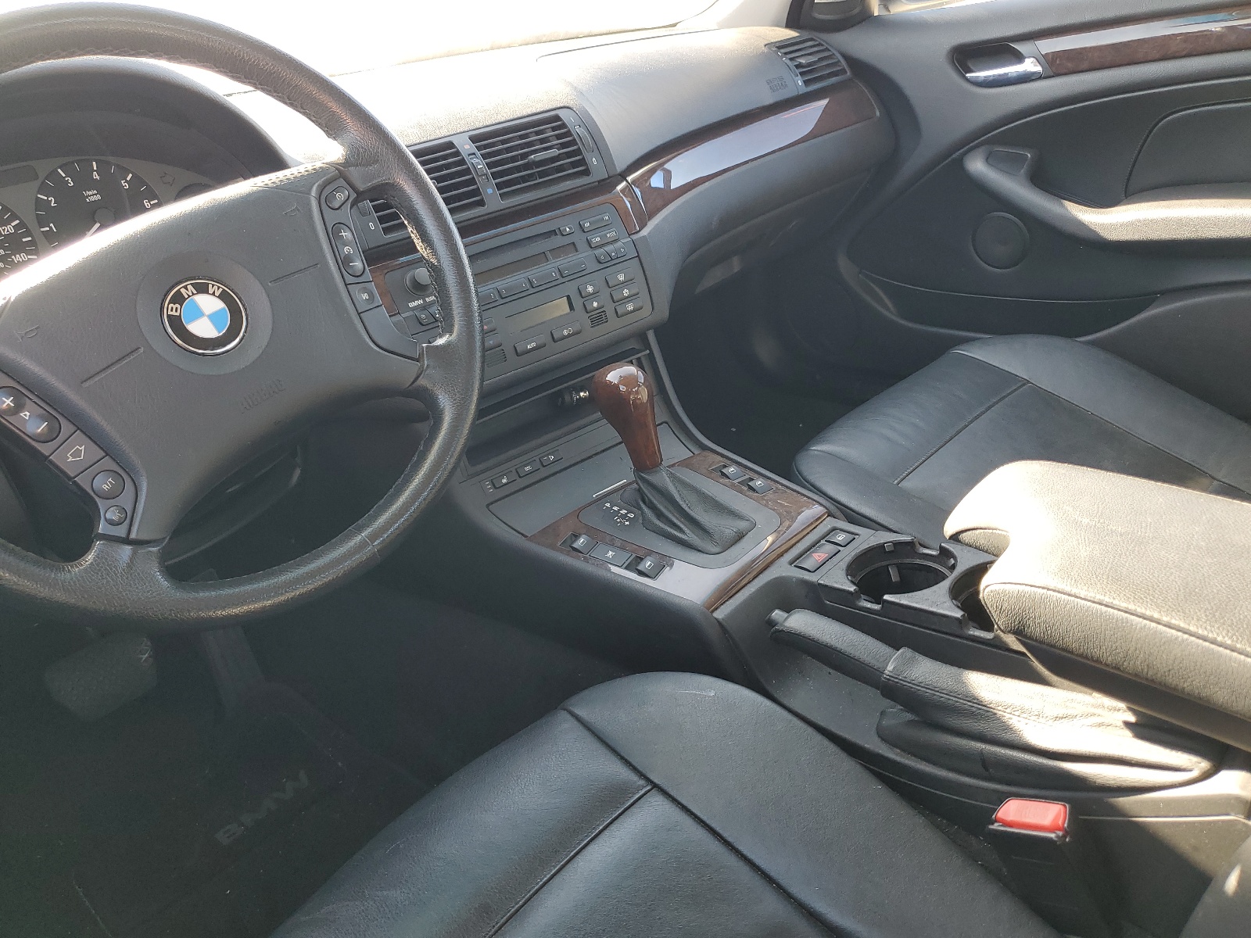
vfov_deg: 53.1
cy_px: 469
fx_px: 940
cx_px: 626
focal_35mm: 26
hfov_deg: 67.3
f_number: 1.5
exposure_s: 1/120
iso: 53
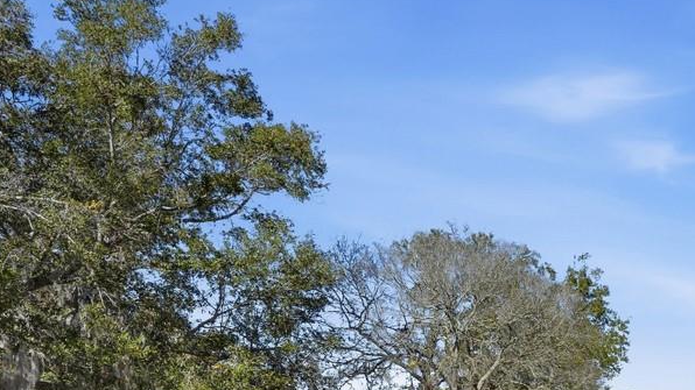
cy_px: 483
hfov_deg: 39.3
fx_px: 829
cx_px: 719
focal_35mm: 45
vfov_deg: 23.9
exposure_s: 1/8000
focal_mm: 16
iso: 160
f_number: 8
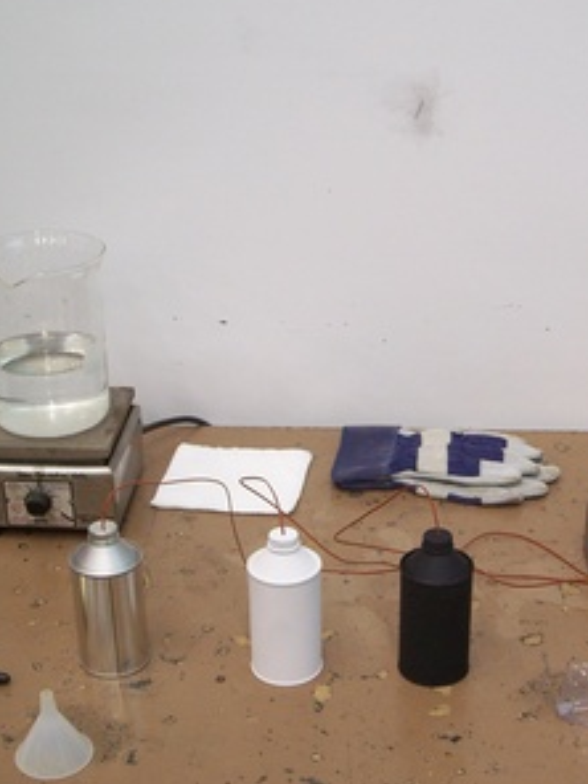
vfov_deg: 32.2
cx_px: 416
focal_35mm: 60
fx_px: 1359
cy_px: 437
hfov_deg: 24.2
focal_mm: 7.8
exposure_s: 1/30
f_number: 2.8
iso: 160
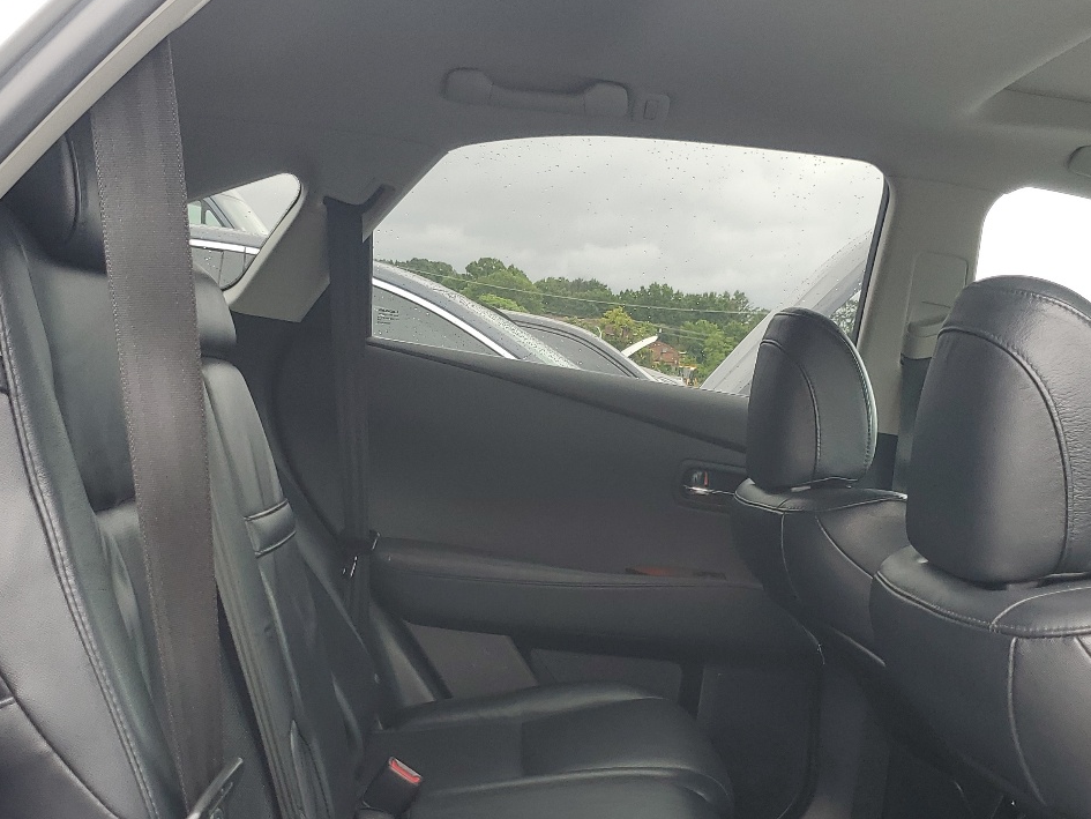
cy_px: 664
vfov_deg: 31.9
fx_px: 1387
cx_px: 568
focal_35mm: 44
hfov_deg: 42.9
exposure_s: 1/250
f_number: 1.5
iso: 50
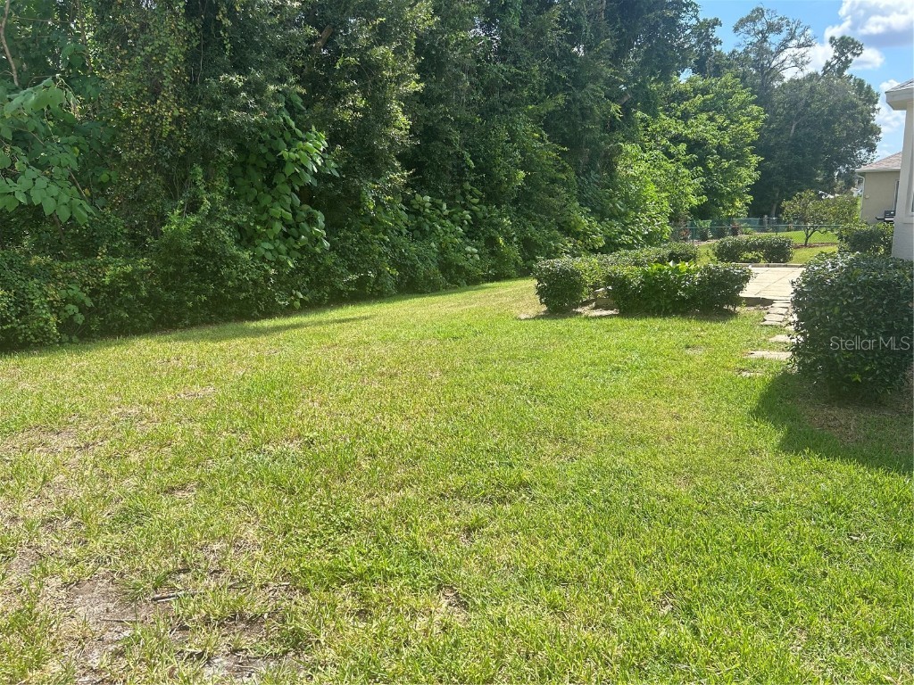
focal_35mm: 26
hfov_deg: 67.3
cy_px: 342
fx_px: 687
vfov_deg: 53.1
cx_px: 457
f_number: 1.5
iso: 50
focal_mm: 5.7
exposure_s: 1/2045
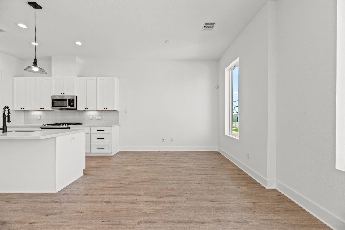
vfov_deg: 81.2
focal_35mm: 14
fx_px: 134
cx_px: 172
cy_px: 115
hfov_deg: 104.2
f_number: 8
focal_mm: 14
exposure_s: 1/40
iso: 800
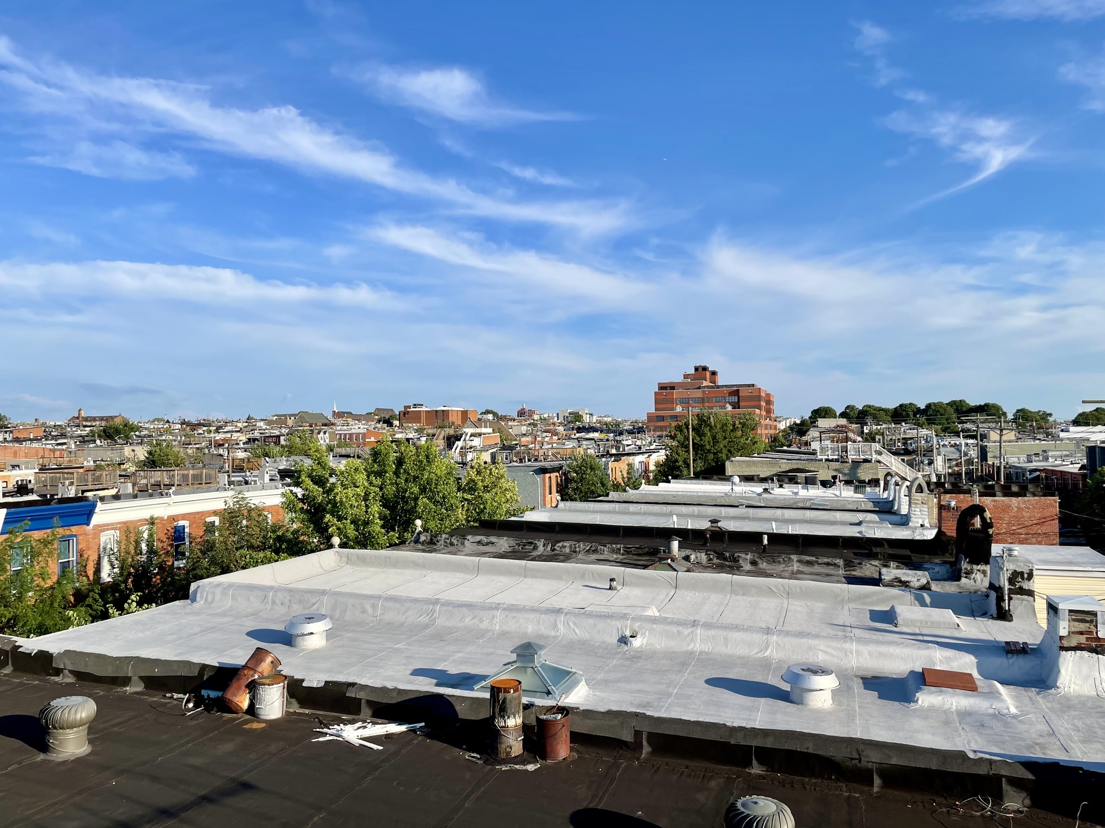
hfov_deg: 67.3
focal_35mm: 26
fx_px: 830
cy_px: 414
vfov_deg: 53.1
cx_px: 552
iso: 32
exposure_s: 1/3610
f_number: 1.6
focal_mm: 4.2
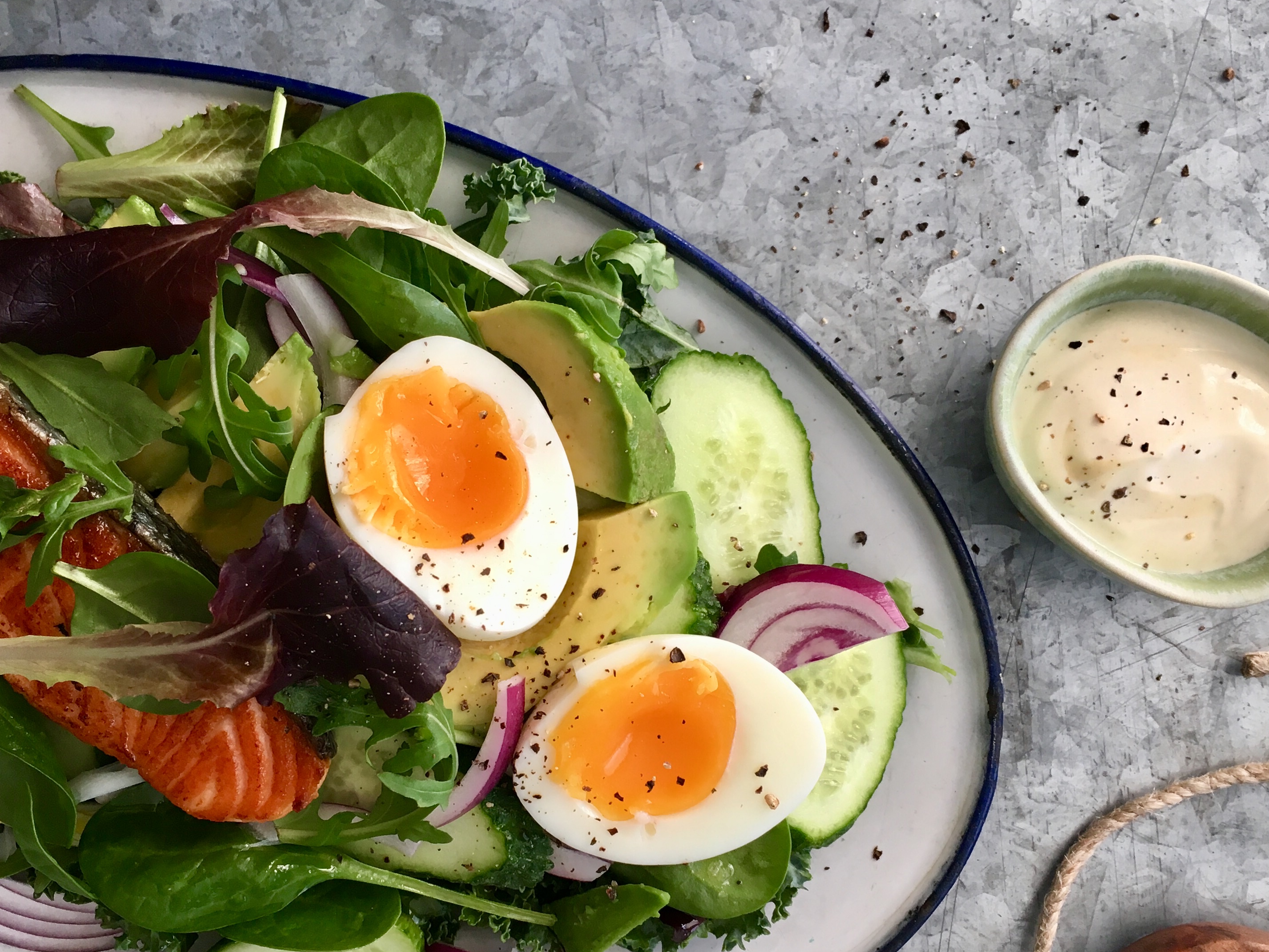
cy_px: 567
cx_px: 569
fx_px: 1503
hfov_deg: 45.7
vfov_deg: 35.0
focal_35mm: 41
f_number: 2.2
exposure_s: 1/33
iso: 25
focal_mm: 4.15
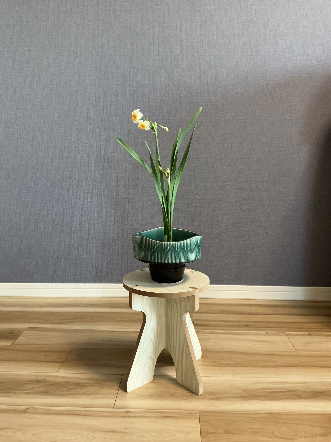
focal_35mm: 29
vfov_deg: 61.7
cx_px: 166
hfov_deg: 48.2
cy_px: 221
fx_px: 370
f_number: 1.8
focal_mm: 3
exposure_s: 1/60
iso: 125
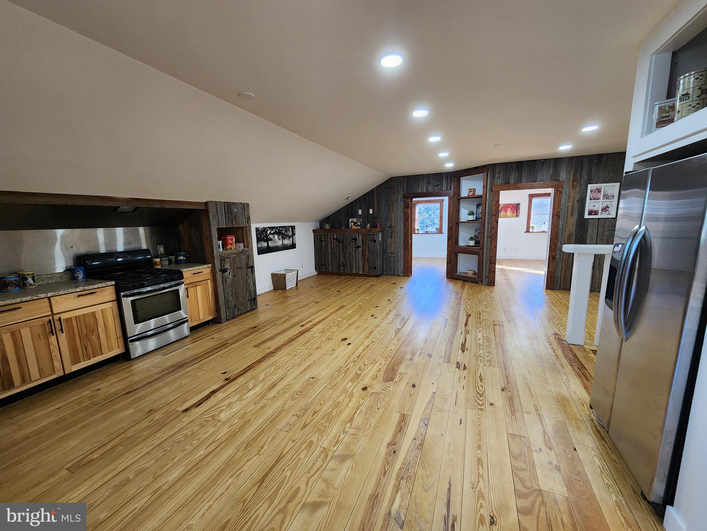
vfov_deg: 89.9
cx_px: 354
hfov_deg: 106.2
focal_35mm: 13
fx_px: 266
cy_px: 266
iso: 250
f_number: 2.2
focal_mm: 2.2
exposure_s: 1/60
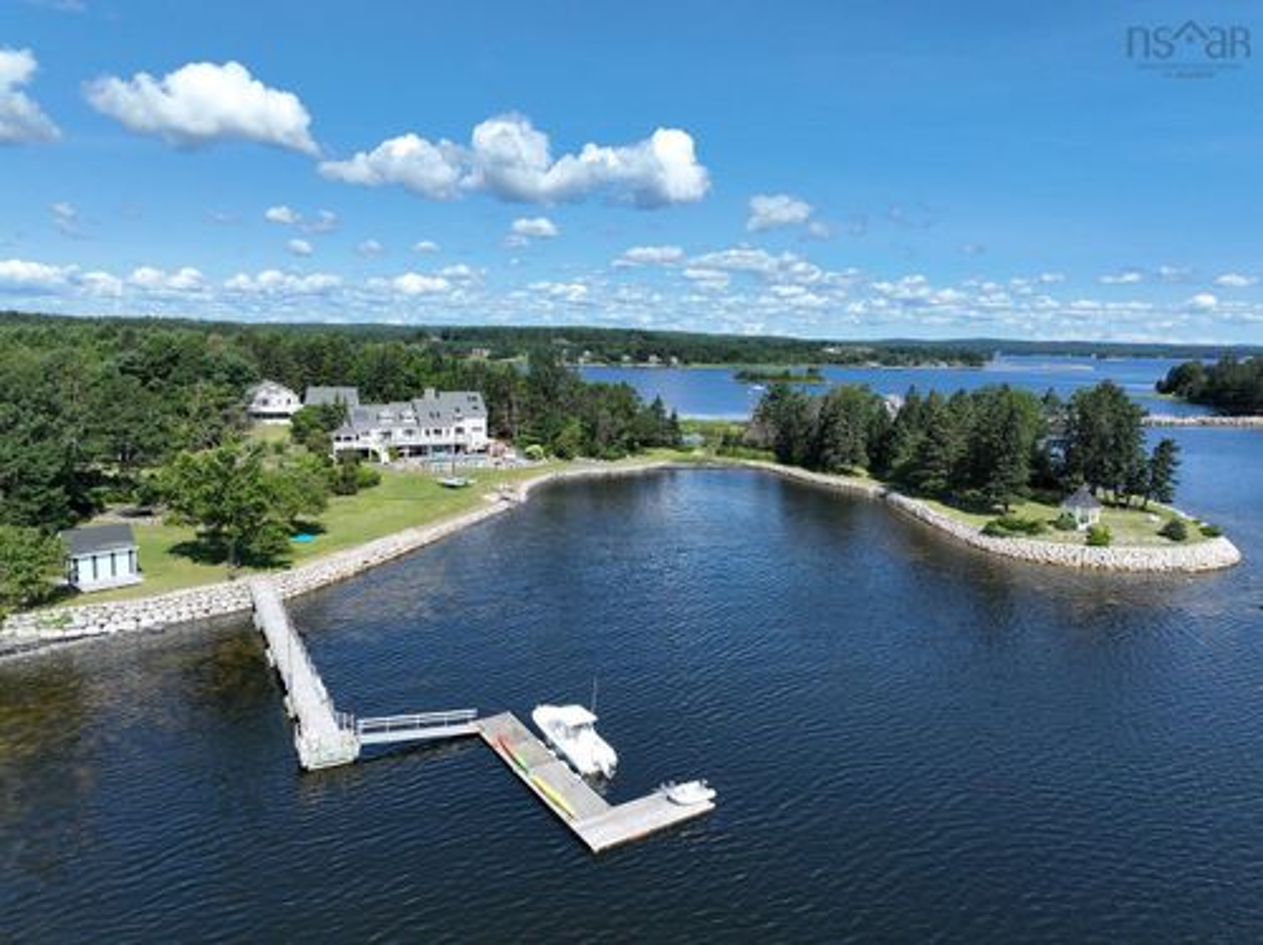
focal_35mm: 24
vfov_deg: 56.7
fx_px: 875
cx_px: 632
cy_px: 472
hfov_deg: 71.6
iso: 130
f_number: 2.8
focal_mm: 12.29
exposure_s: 1/2000
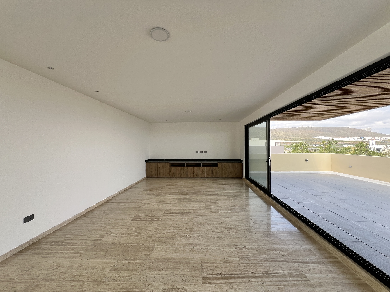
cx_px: 195
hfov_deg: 106.2
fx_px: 146
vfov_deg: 89.9
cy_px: 146
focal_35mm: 13
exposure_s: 1/200
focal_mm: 1.57
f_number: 1.8
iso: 32
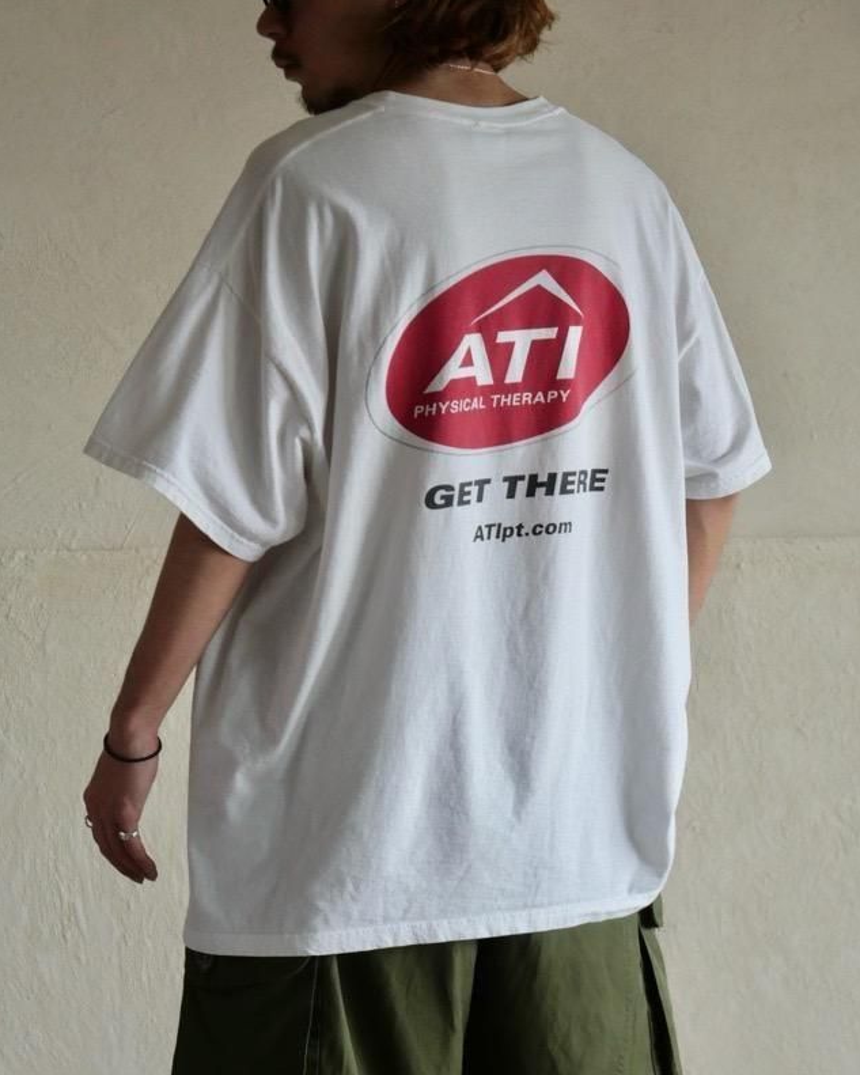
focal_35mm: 101
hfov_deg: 15.2
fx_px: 3213
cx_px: 428
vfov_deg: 19.0
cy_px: 547
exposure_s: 1/125
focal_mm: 48
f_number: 3.9
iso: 1000
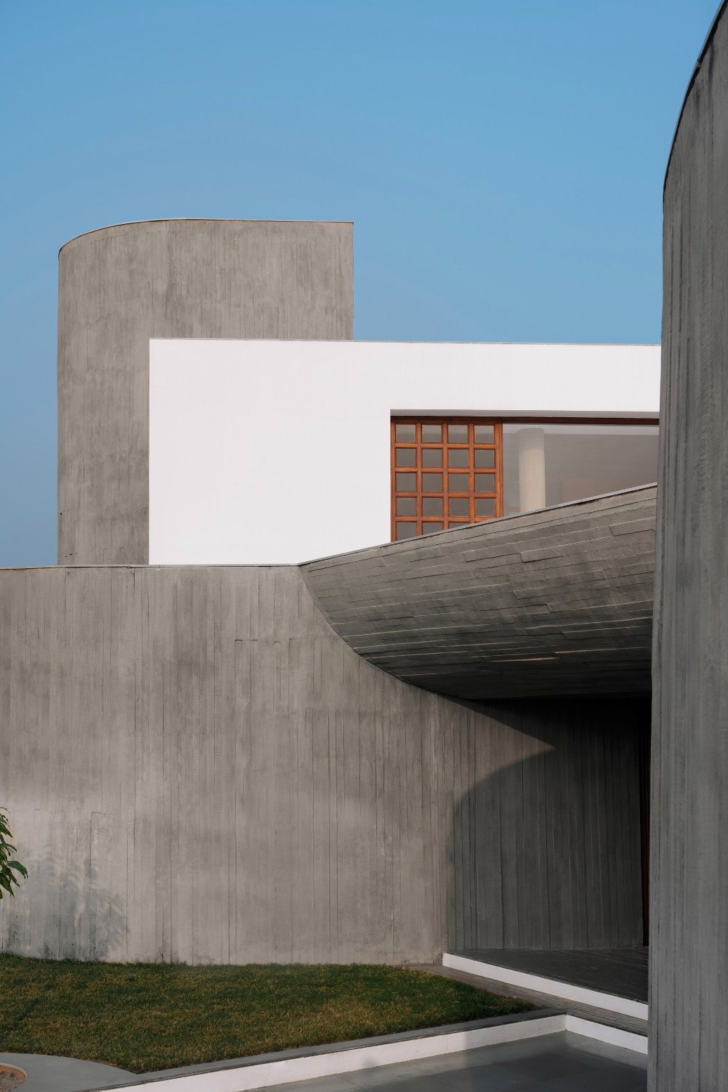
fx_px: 1092
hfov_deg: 36.9
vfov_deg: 53.1
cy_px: 547
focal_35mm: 36
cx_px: 369
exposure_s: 1/50
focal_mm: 35
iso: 100
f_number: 8
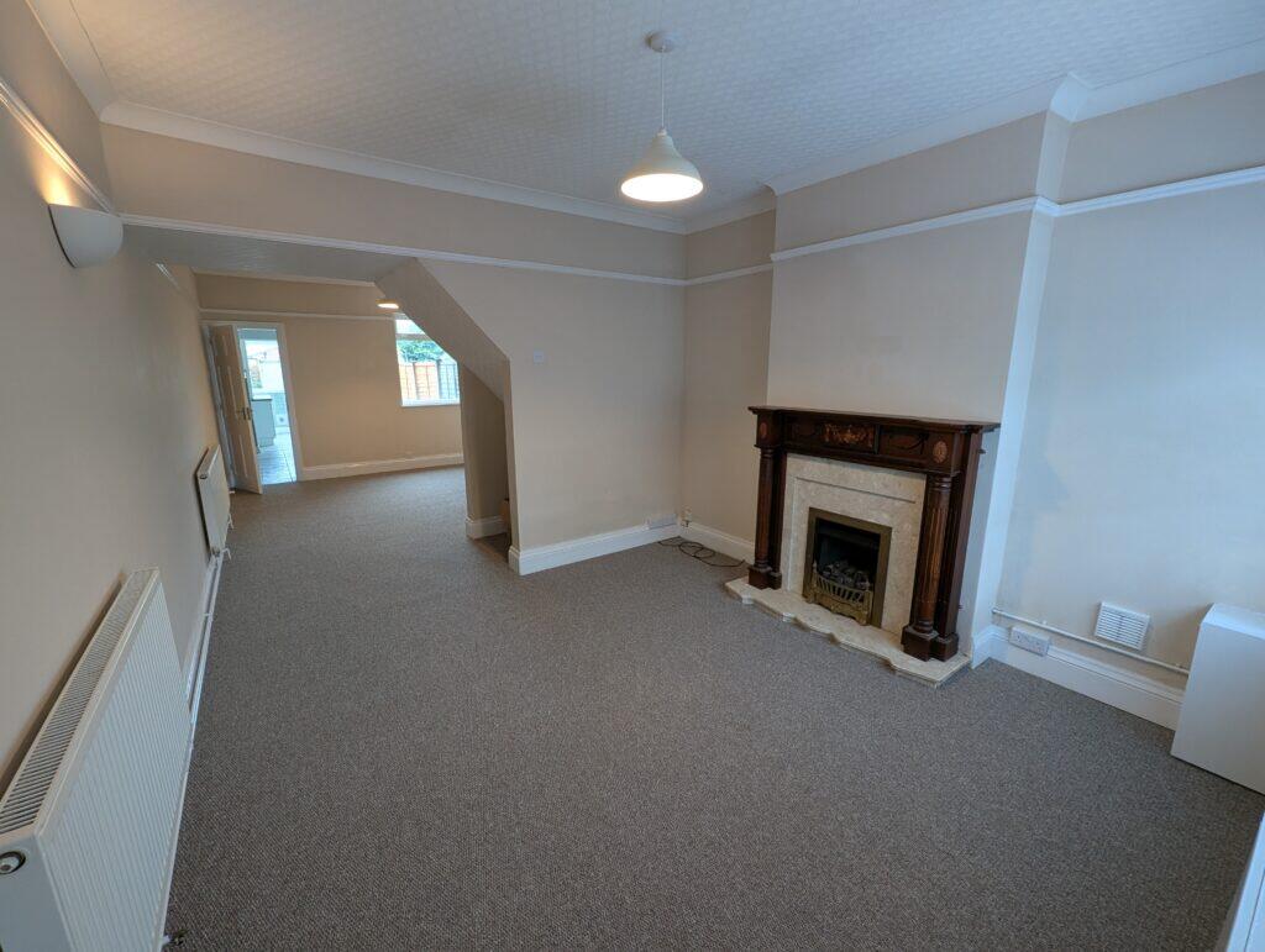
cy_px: 476
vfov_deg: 90.1
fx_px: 476
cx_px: 632
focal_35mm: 13
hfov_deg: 106.1
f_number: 2.2
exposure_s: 1/23.8
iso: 89
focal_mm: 1.95
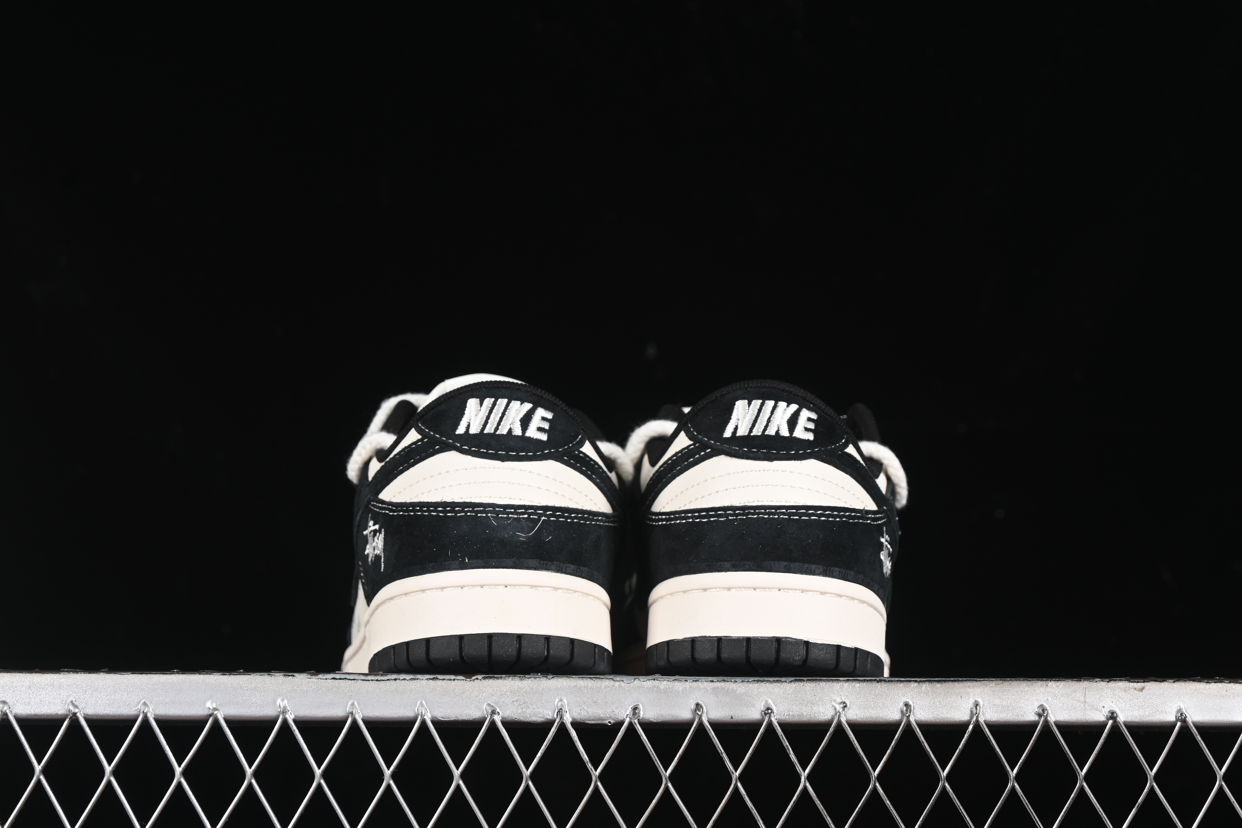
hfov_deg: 27.0
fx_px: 2587
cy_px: 414
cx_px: 621
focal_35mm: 75
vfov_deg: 18.2
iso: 160
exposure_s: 1/60
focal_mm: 50
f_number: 7.1
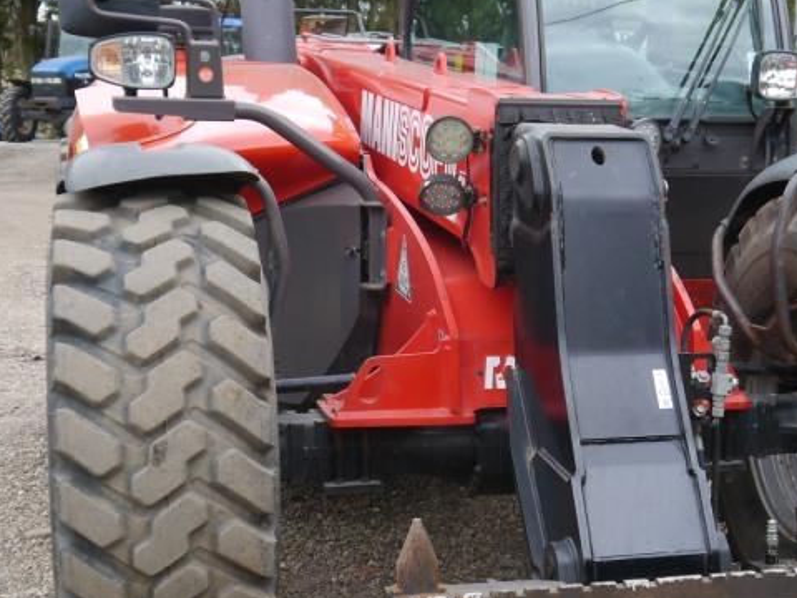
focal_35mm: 64
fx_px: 1474
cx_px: 500
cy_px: 354
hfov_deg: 30.1
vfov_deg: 22.9
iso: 160
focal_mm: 15
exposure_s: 1/125
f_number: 4
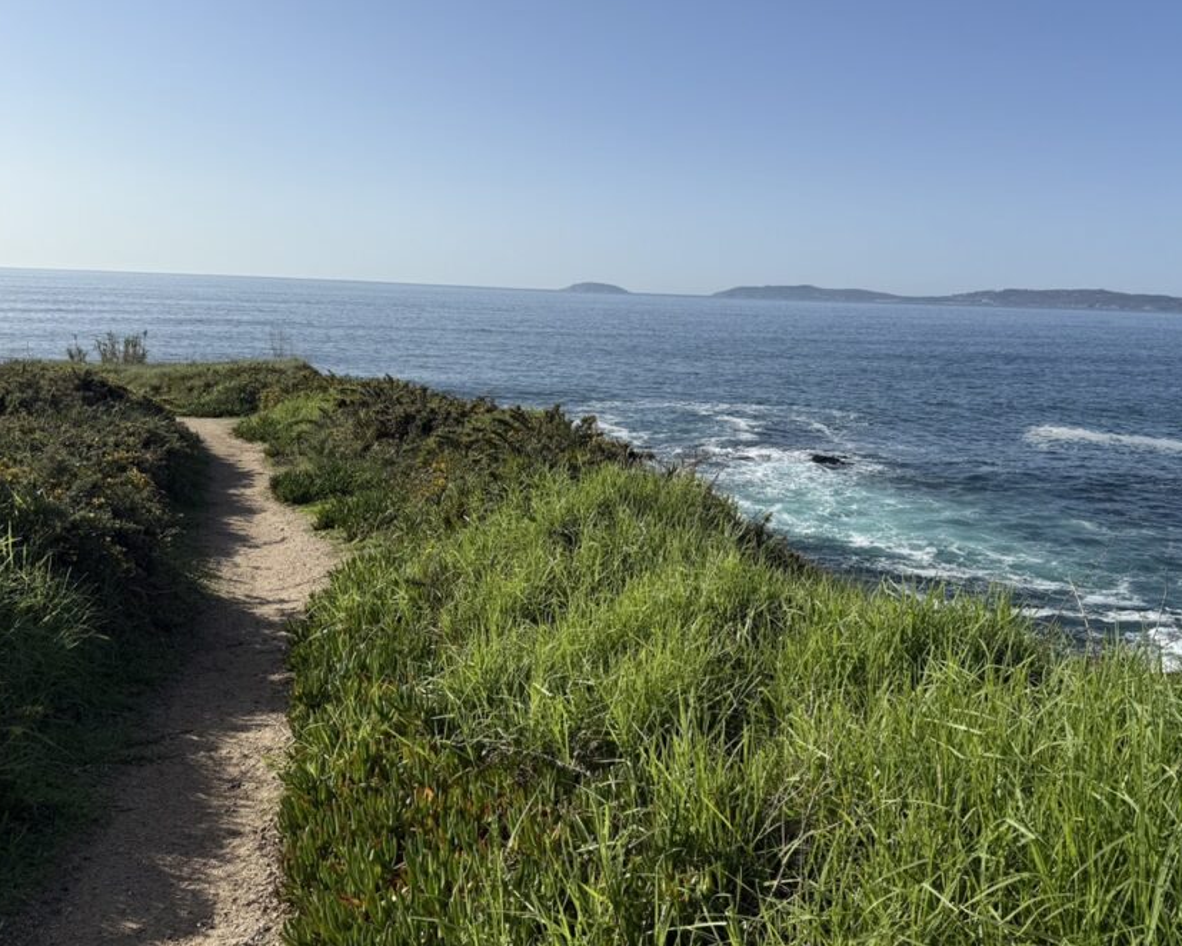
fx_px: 1015
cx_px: 650
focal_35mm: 29
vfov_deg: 50.0
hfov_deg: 60.3
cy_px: 467
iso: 80
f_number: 1.78
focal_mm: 6.76
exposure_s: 1/6711
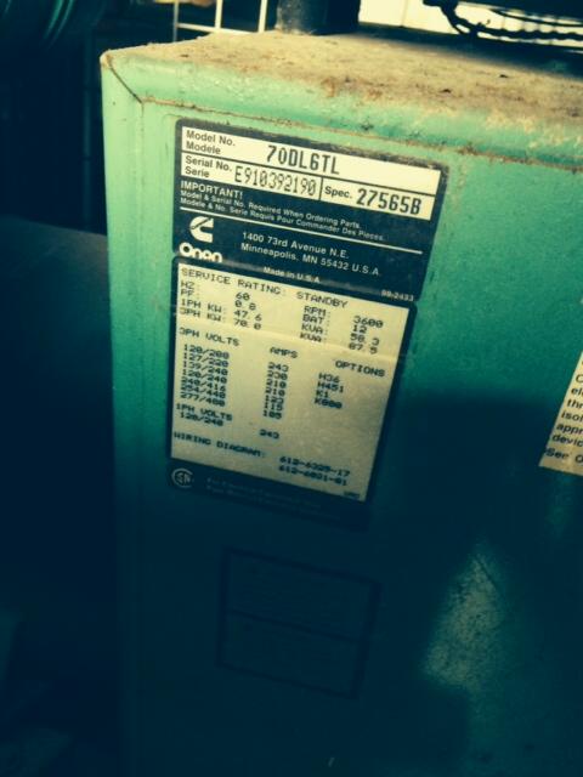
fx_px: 674
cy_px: 388
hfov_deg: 46.8
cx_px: 292
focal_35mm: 30
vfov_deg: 60.0
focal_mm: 4.12
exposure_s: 1/20
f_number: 2.2
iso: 320
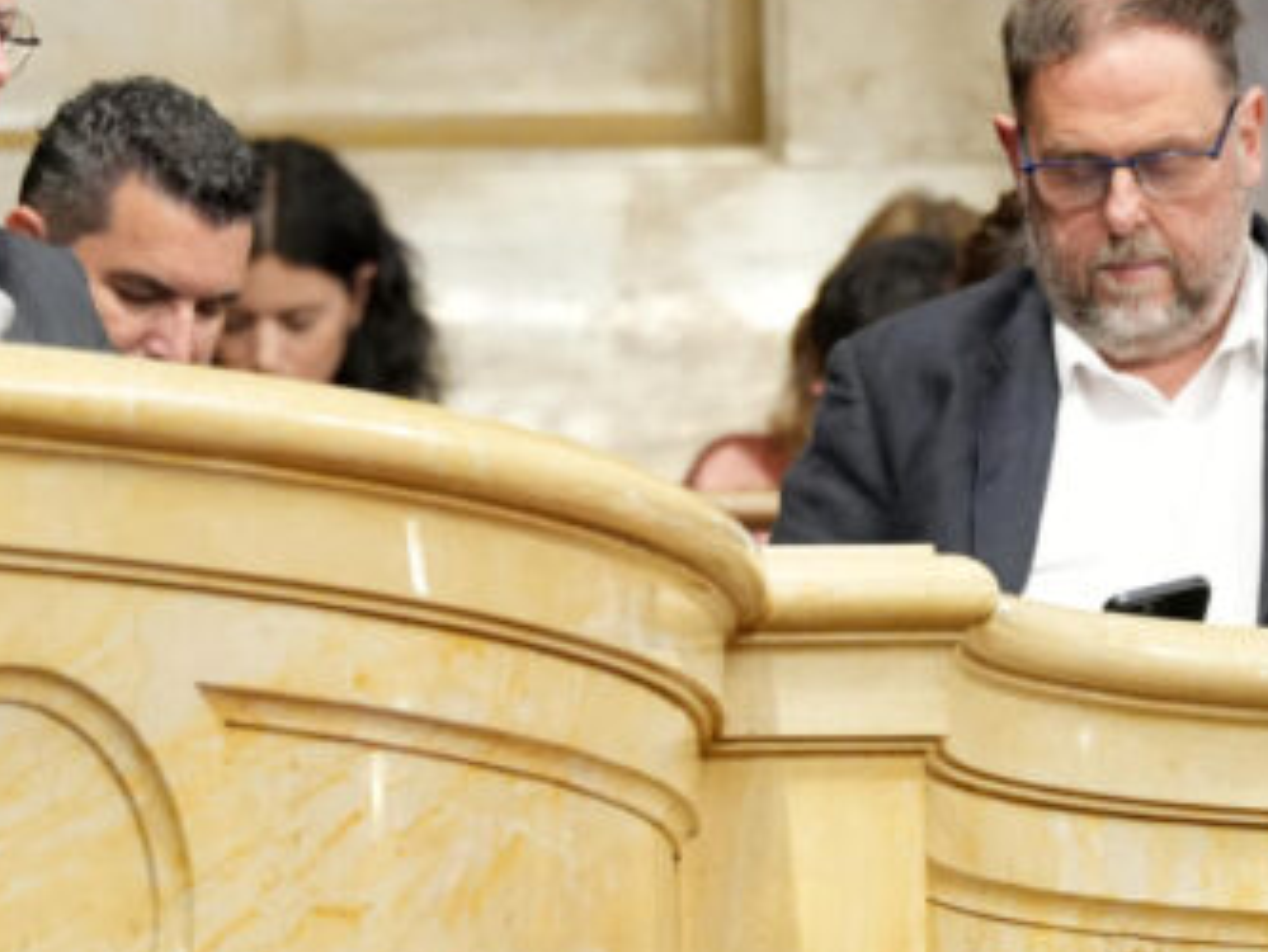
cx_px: 225
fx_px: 15244
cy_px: 369
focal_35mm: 416
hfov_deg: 4.8
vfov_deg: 3.6
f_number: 4
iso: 5000
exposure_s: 1/200
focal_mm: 200
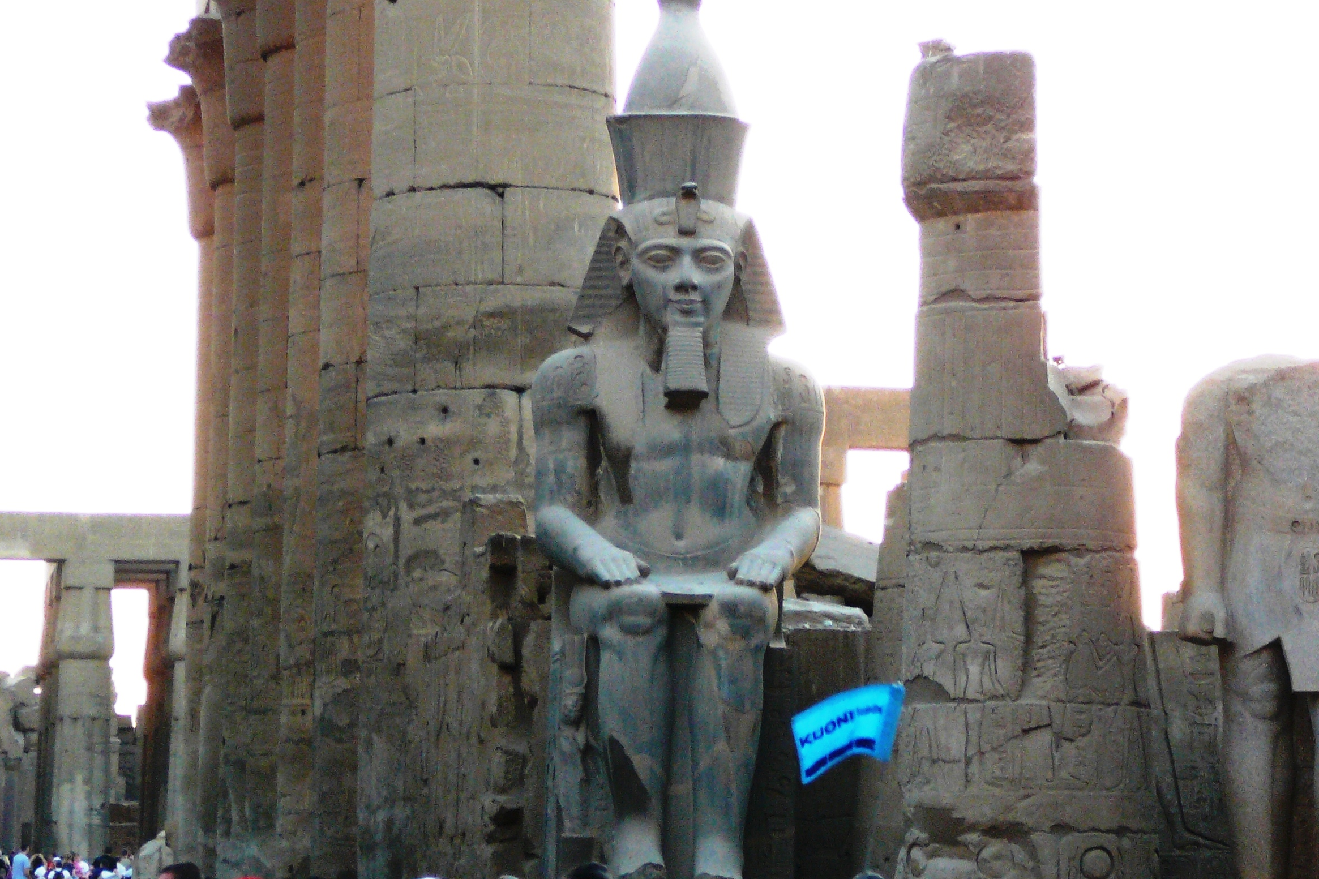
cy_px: 466
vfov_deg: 11.4
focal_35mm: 120
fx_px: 4396
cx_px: 605
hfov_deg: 17.1
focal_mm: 15.6
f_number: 3.9
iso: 100
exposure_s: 1/60
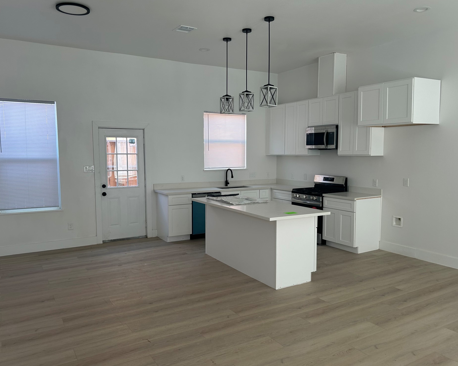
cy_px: 186
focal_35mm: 28
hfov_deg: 62.2
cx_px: 234
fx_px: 380
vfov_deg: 51.5
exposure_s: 1/121
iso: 40
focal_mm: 5.7
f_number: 1.5
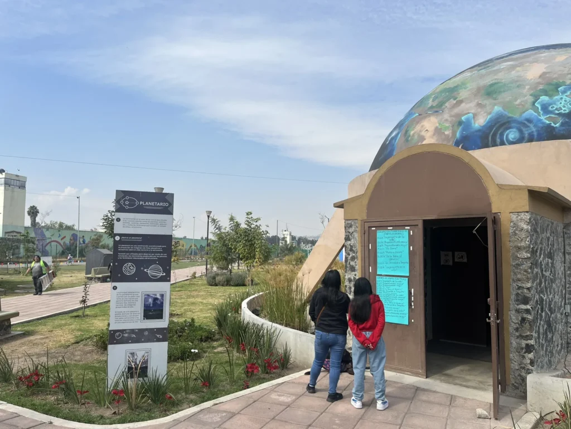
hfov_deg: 67.3
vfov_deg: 53.1
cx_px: 286
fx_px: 429
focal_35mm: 26
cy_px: 214
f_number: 1.6
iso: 50
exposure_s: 1/3215
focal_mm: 5.1
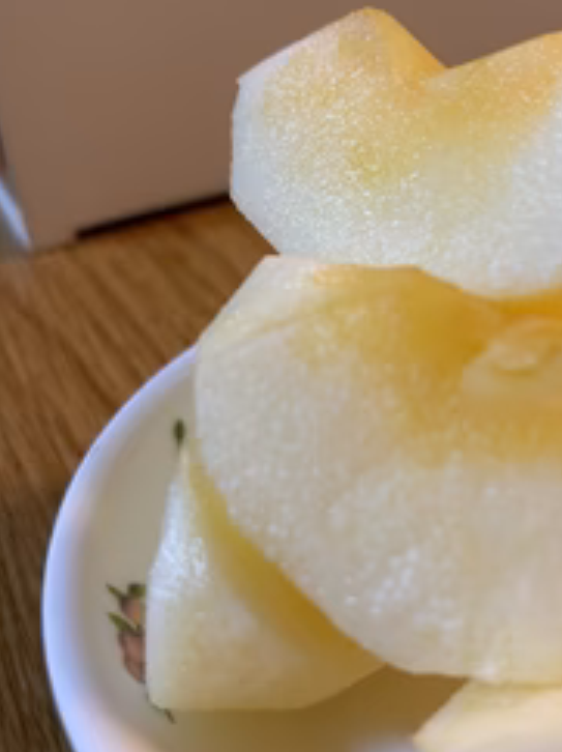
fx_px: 932
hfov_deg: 32.8
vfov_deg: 43.8
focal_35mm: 43
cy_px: 339
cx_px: 432
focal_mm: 5.96
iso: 160
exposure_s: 1/50
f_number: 1.6
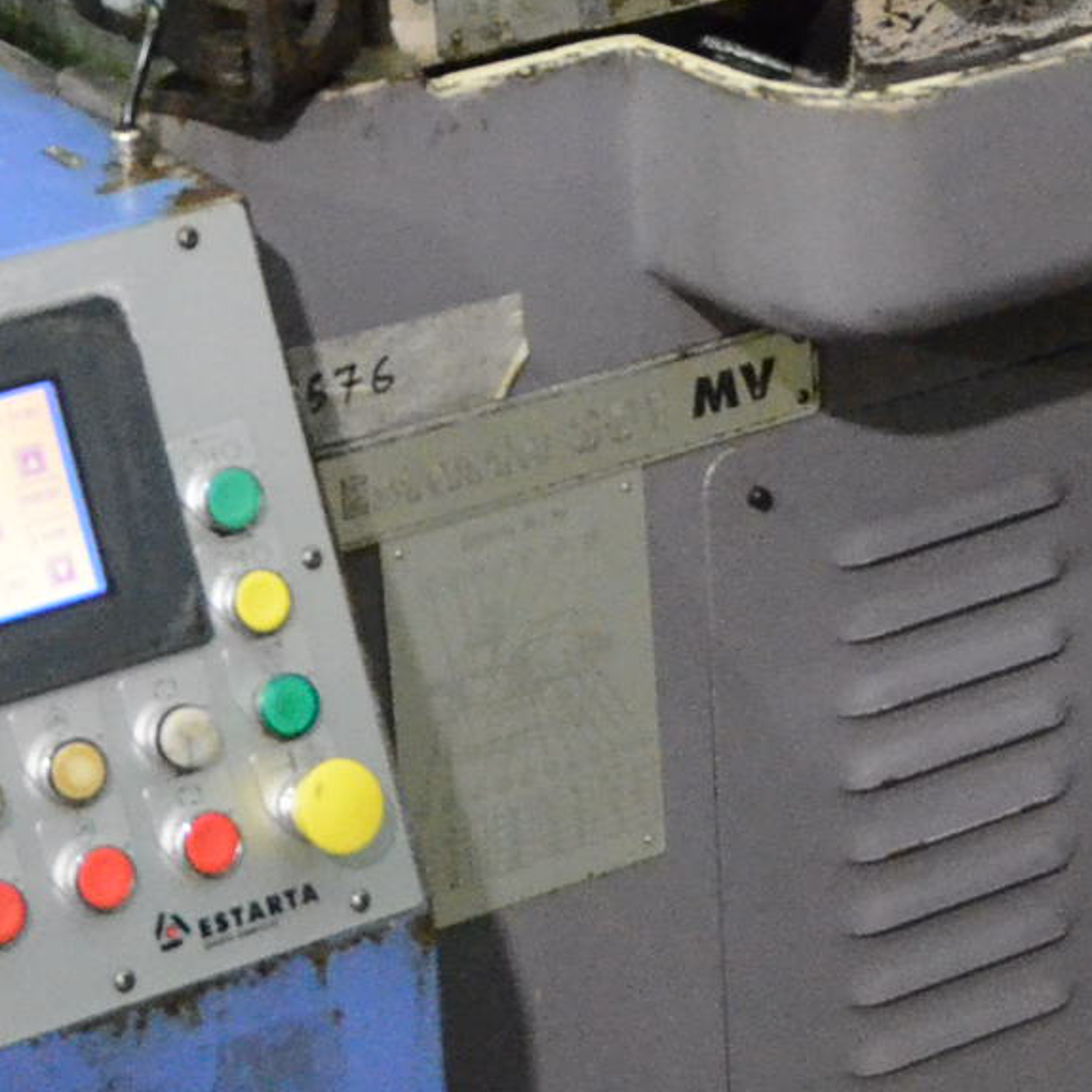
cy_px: 148
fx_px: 4675
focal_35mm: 131
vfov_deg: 13.2
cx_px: 441
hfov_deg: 13.3
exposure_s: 1/250
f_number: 3.8
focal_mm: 24
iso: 6400
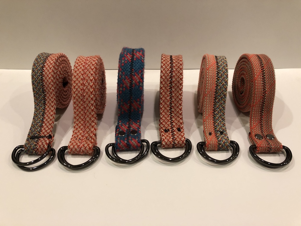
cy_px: 113
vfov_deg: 49.7
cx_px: 150
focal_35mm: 28
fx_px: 243
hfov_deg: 63.4
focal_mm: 4
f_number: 1.8
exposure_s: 1/15
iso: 64
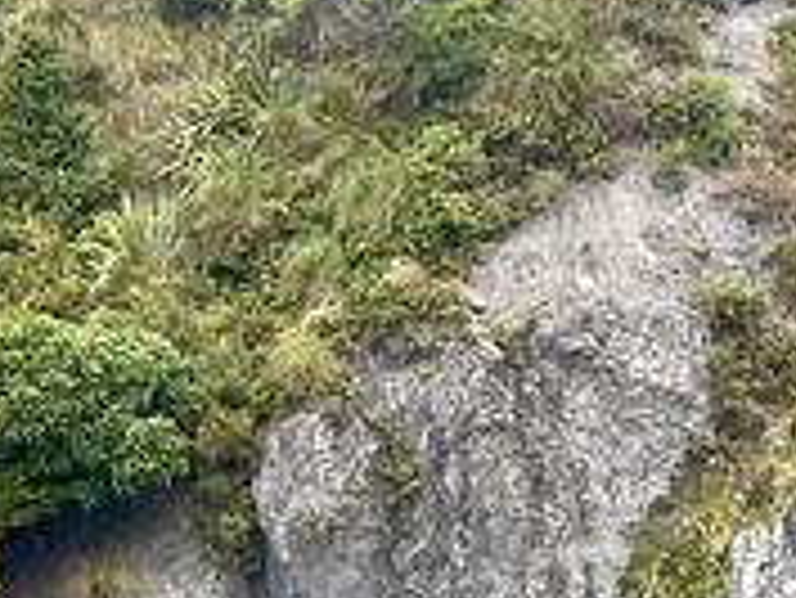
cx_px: 229
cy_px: 1443
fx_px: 3452
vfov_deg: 8.9
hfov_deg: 13.1
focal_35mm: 150
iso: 32
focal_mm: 4.25
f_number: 1.8
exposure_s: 1/344
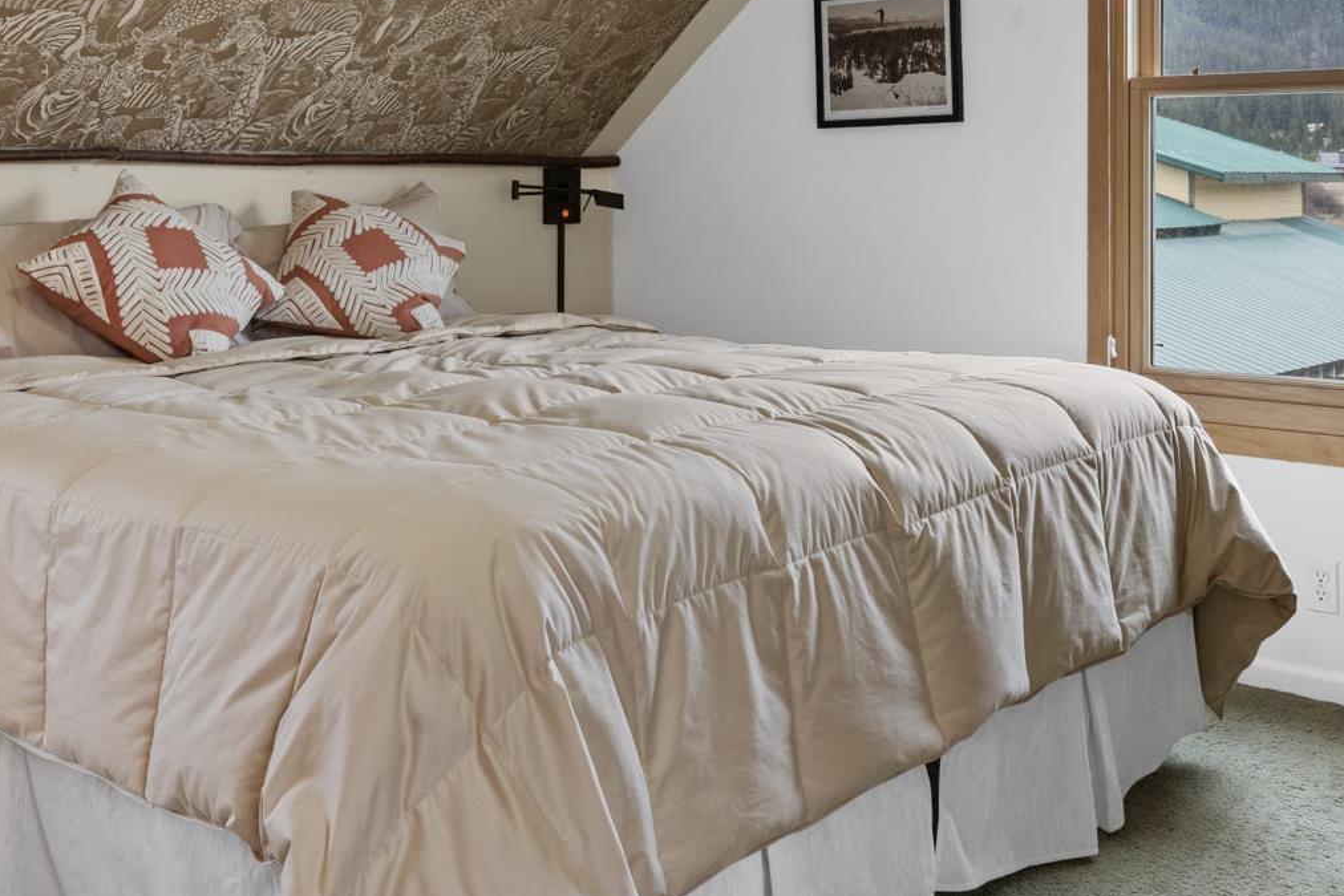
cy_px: 99
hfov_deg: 45.2
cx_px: 614
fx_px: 1614
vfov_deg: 29.8
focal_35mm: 43
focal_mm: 17.5
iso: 200
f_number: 11
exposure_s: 1/1.67
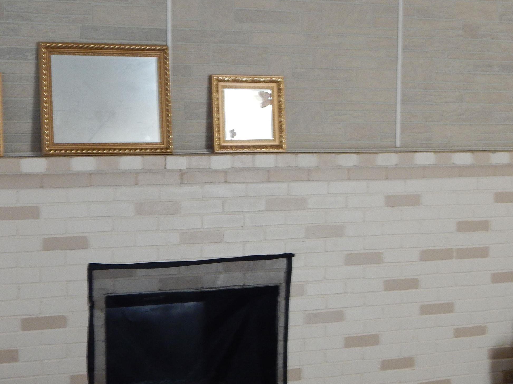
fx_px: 1008
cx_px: 211
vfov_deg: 21.6
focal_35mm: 68
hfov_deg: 28.5
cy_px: 208
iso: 280
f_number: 3.6
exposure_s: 1/30
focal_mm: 7.7
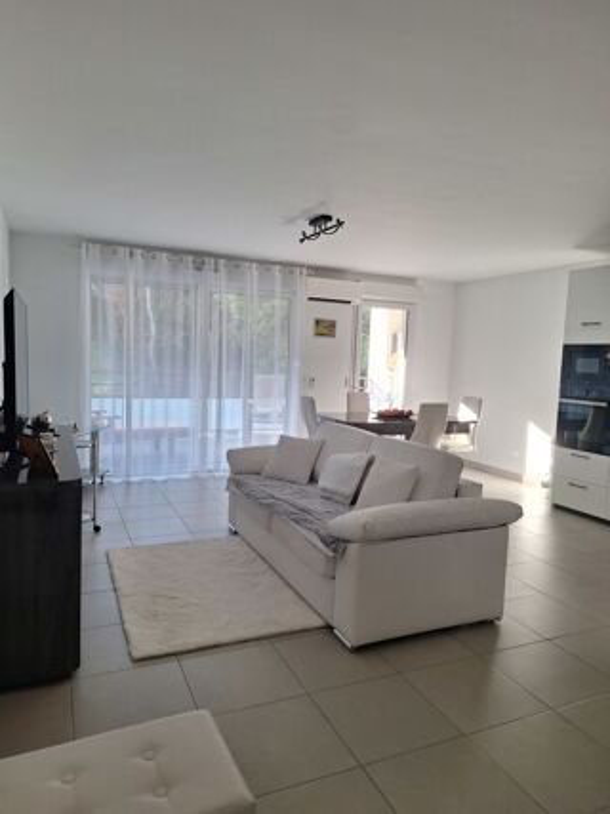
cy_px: 407
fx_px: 541
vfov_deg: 73.9
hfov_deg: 58.9
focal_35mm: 23
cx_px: 305
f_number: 1.8
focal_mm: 5.54
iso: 40
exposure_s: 1/110
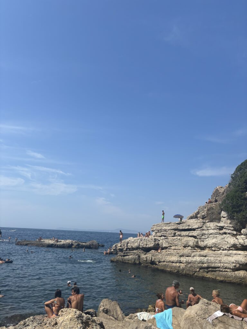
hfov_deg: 53.1
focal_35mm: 26
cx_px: 124
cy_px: 164
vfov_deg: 67.3
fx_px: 247
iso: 50
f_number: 1.6
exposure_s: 1/4630
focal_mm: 5.96
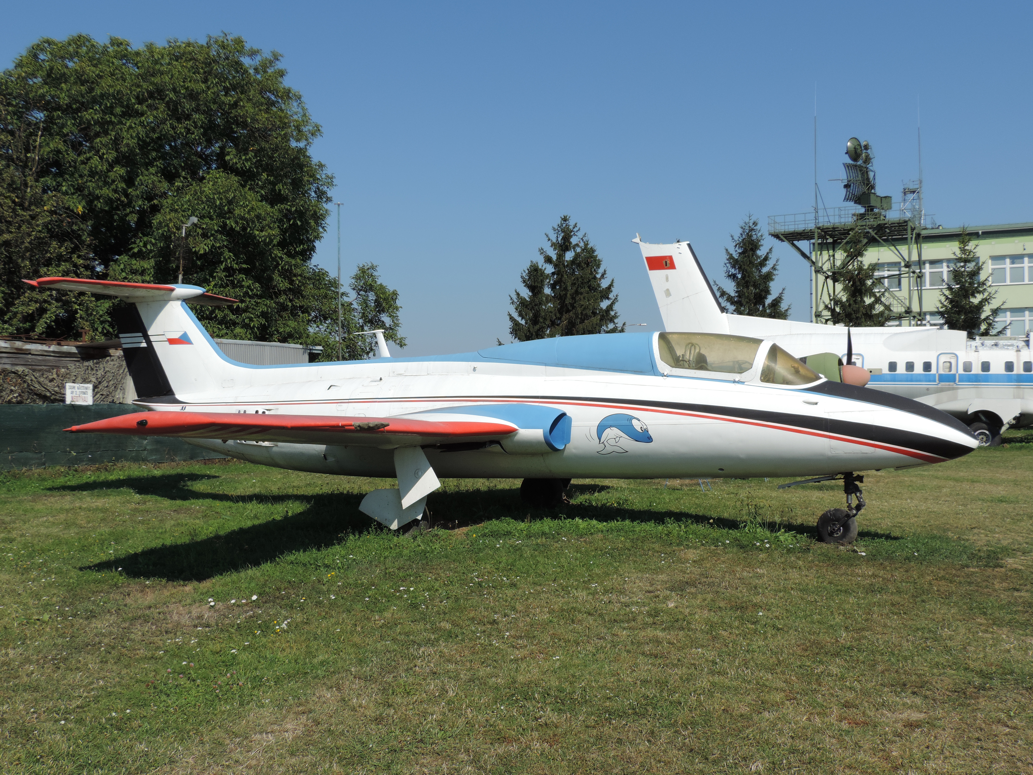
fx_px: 1044
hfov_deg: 52.6
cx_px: 516
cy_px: 388
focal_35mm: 35
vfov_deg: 40.7
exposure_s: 1/1250
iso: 80
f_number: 3.6
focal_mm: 6.2
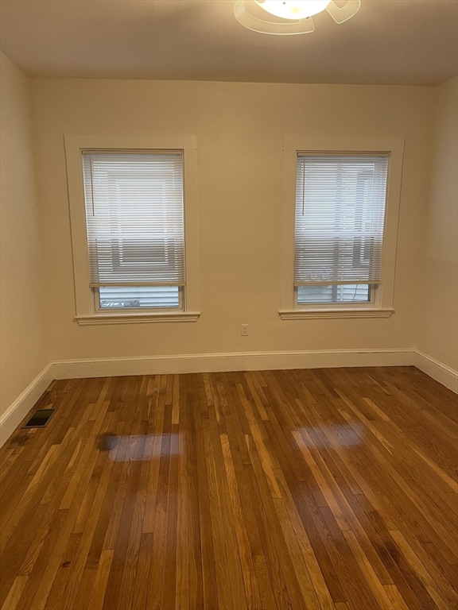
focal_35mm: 26
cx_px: 229
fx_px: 459
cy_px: 305
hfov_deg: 53.1
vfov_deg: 67.3
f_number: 1.6
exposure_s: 1/60
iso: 100
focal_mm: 4.2
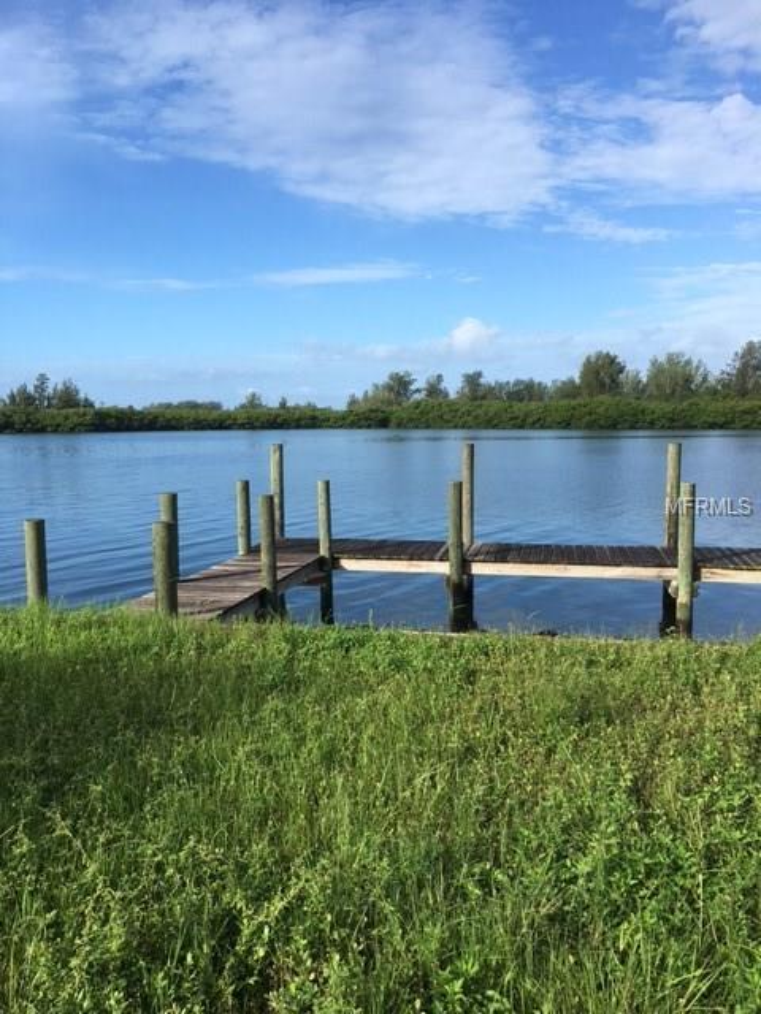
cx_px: 380
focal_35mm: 29
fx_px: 850
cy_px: 507
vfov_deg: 61.7
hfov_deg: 48.2
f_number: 2.2
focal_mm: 4.15
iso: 25
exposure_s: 1/1148
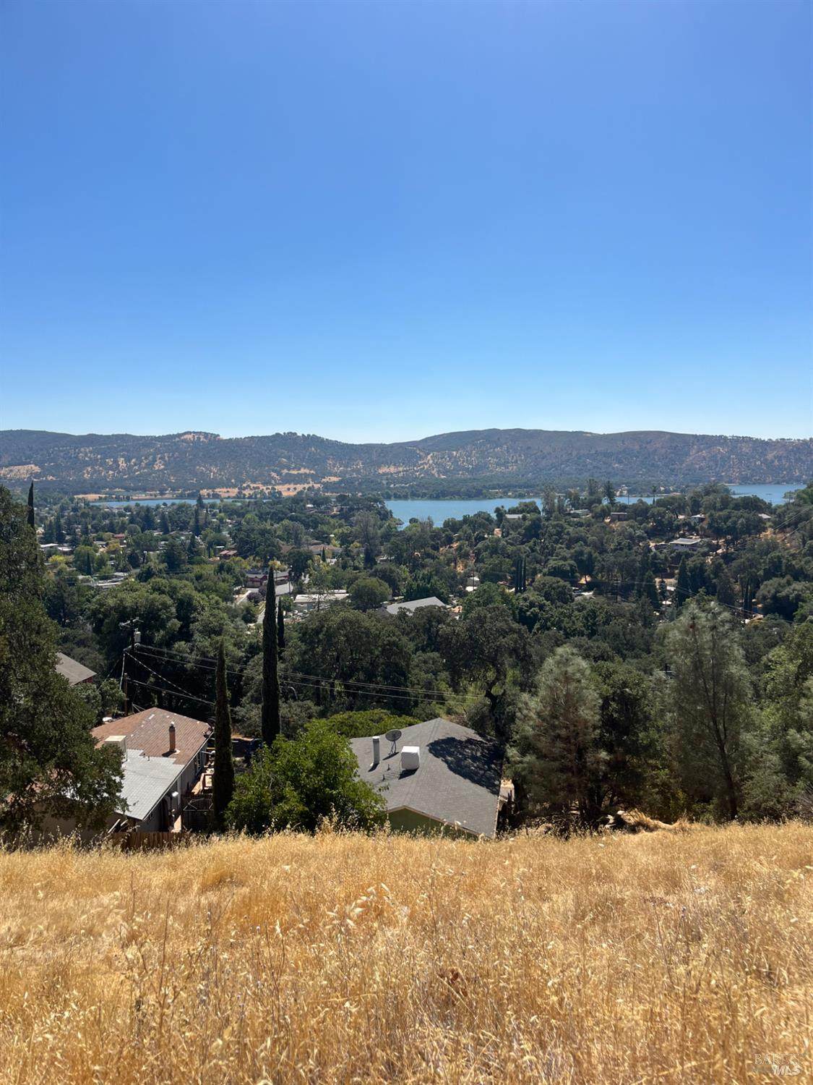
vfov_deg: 67.3
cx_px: 406
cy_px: 542
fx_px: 814
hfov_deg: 53.1
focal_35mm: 26
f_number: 1.6
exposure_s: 1/5076
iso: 50
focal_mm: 5.1
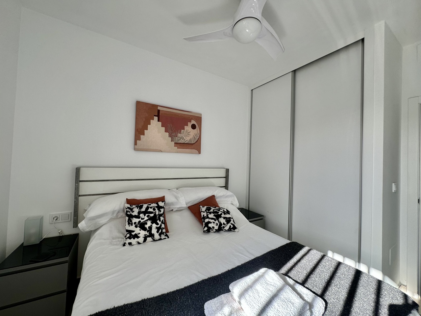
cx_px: 210
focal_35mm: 14
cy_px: 158
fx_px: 170
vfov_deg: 85.7
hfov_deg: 102.1
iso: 40
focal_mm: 2.22
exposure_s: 1/156
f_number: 2.2
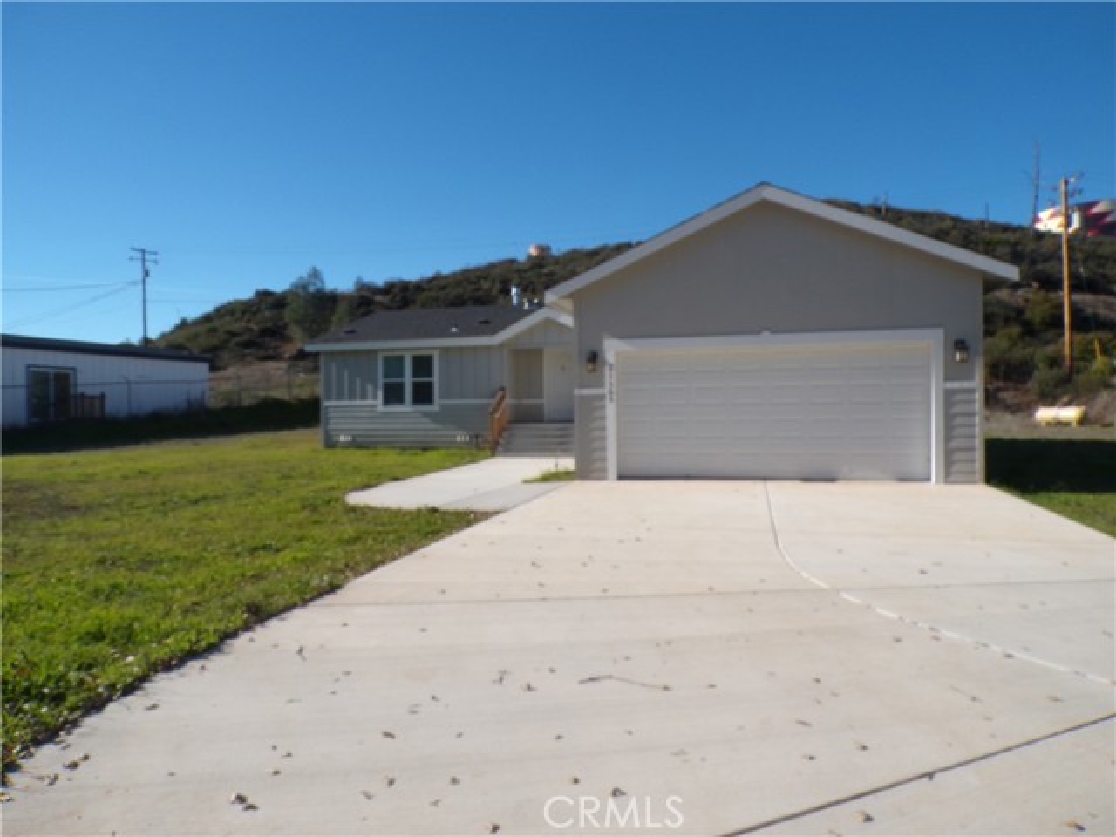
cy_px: 418
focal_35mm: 24
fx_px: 774
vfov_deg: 56.8
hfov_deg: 71.6
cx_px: 558
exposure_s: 1/450
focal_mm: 4.3
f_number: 5.8
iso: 100
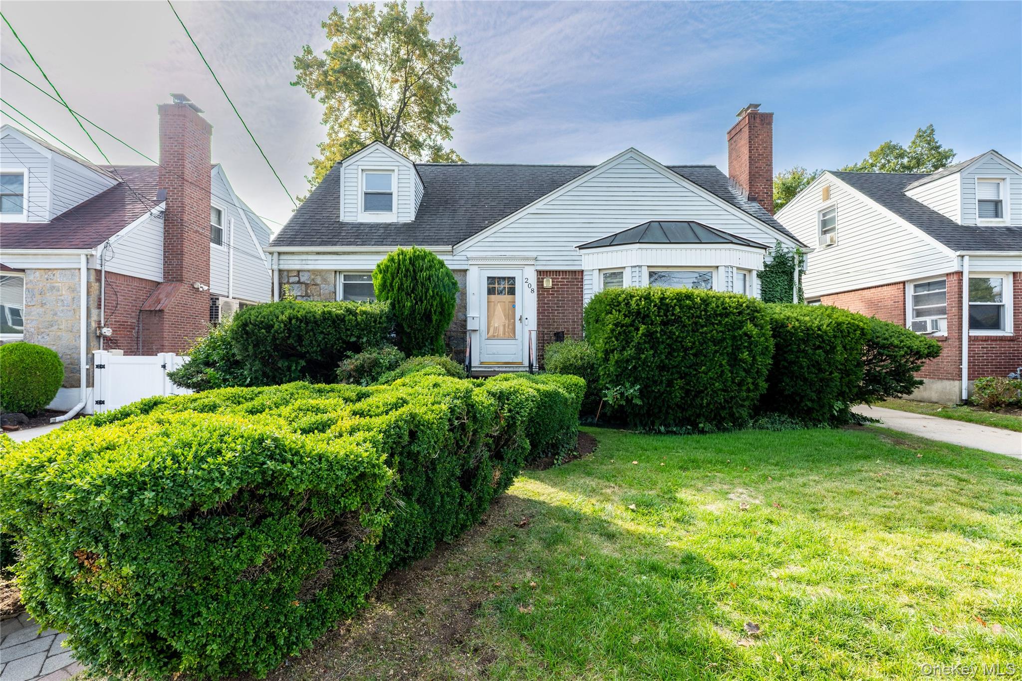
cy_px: 340
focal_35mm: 16
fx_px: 440
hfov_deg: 98.5
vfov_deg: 75.5
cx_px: 511
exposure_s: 1/2000
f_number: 8
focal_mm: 15.5
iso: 500
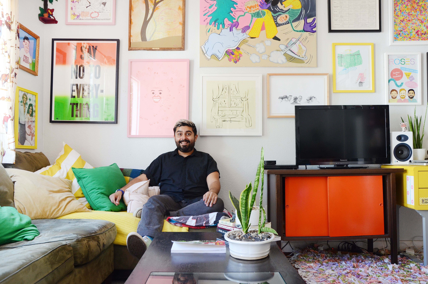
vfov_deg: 41.5
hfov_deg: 59.6
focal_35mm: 32
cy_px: 142
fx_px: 374
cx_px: 214
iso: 640
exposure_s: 1/40
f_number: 6.3
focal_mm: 21
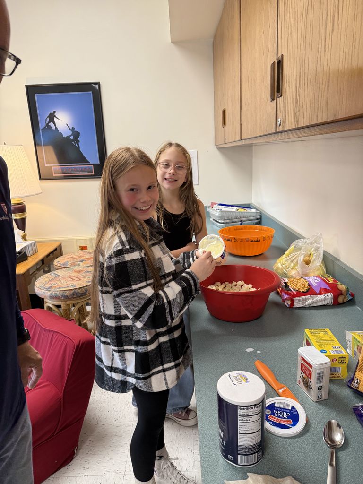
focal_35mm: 24
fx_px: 336
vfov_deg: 71.6
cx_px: 182
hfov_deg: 56.8
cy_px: 242
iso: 160
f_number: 1.78
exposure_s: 1/60
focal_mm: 6.76
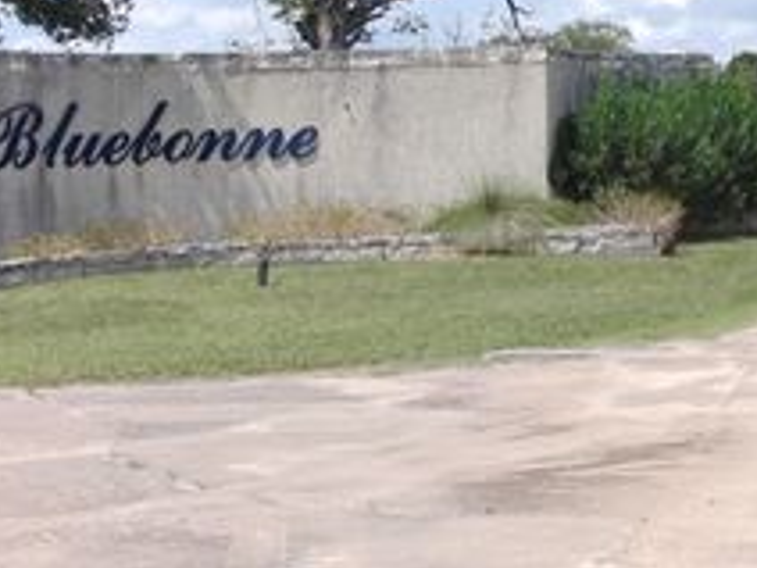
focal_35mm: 85
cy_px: 216
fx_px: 1859
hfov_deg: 22.6
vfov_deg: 17.3
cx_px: 636
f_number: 3.3
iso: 100
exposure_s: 1/1000
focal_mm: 7.3
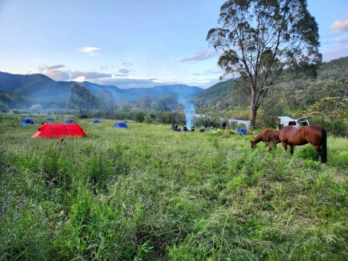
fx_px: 231
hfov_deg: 73.9
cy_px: 130
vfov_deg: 58.9
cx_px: 174
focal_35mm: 23
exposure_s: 1/182
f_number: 1.8
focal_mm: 5.4
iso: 100
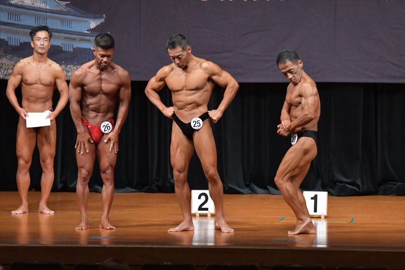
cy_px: 135
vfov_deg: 6.1
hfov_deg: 9.2
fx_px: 2530
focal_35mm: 225
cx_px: 202
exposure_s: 1/400
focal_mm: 150
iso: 6400
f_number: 5.6
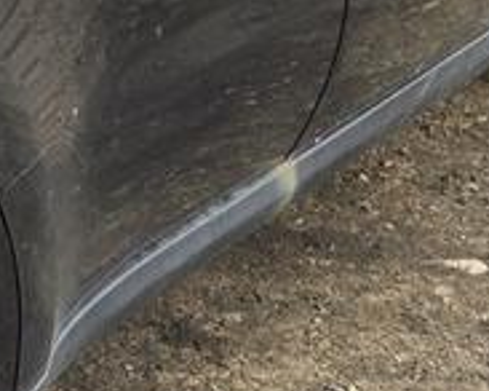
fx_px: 2270
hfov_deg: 10.9
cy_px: -46
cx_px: -583
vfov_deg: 9.7
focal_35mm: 157
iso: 25
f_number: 1.8
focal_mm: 5.4
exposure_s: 1/320
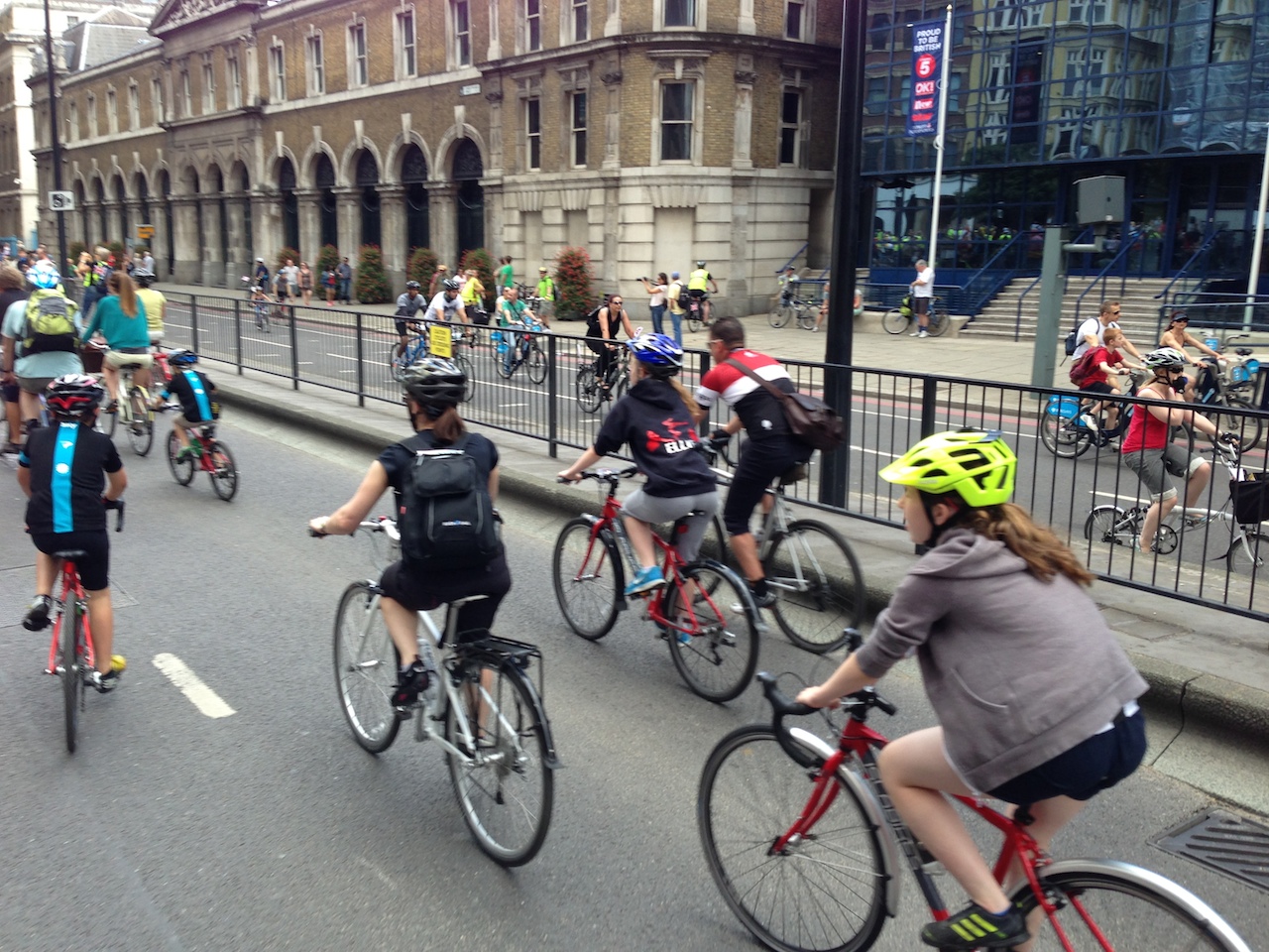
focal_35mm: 33
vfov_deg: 42.9
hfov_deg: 55.4
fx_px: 1210
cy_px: 476
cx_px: 634
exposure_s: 1/184
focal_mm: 4.13
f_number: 2.4
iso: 50
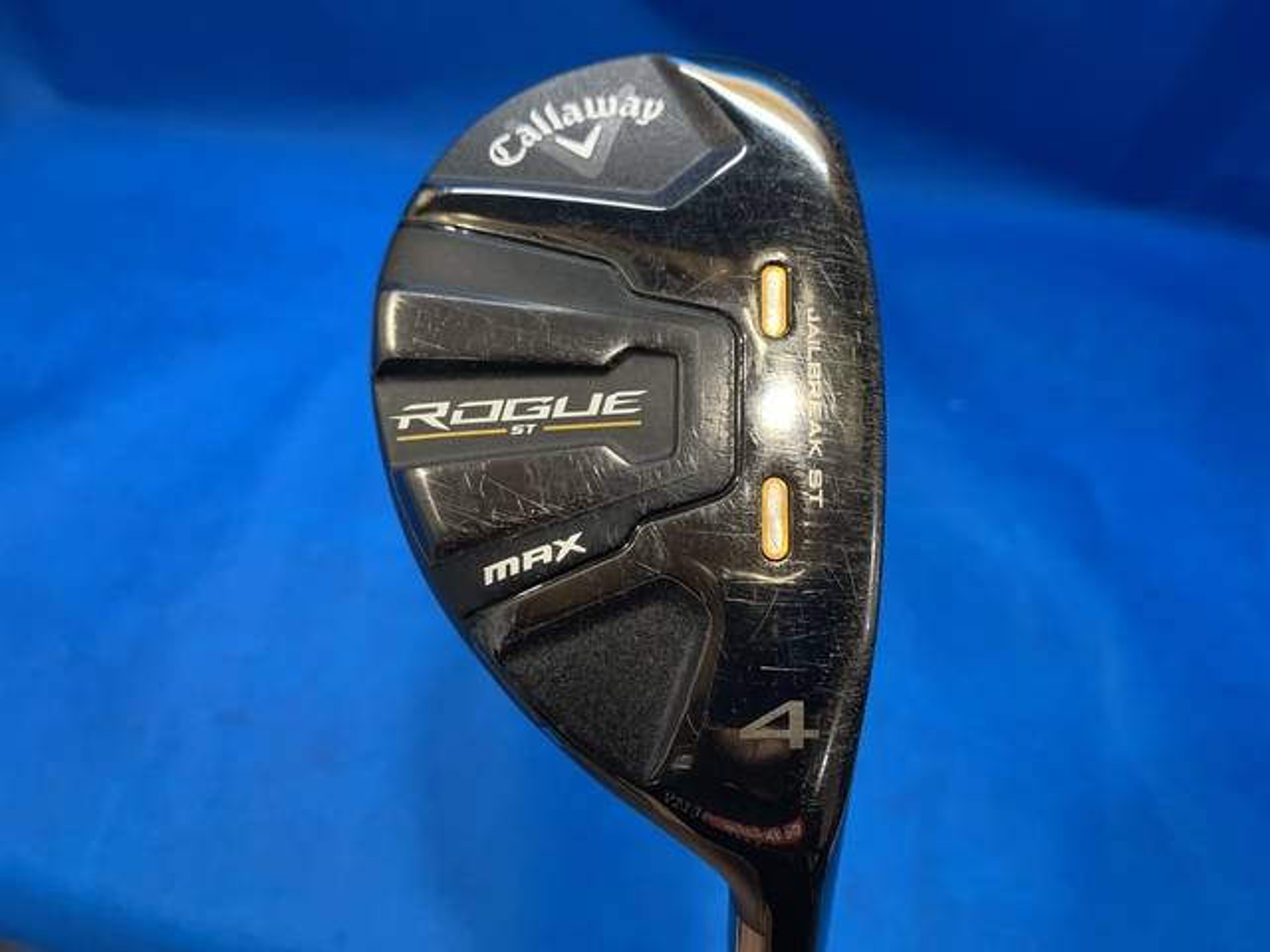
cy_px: 476
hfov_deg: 67.3
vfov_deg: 53.1
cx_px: 635
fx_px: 954
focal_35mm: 26
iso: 125
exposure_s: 1/60
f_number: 1.8
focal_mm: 4.25
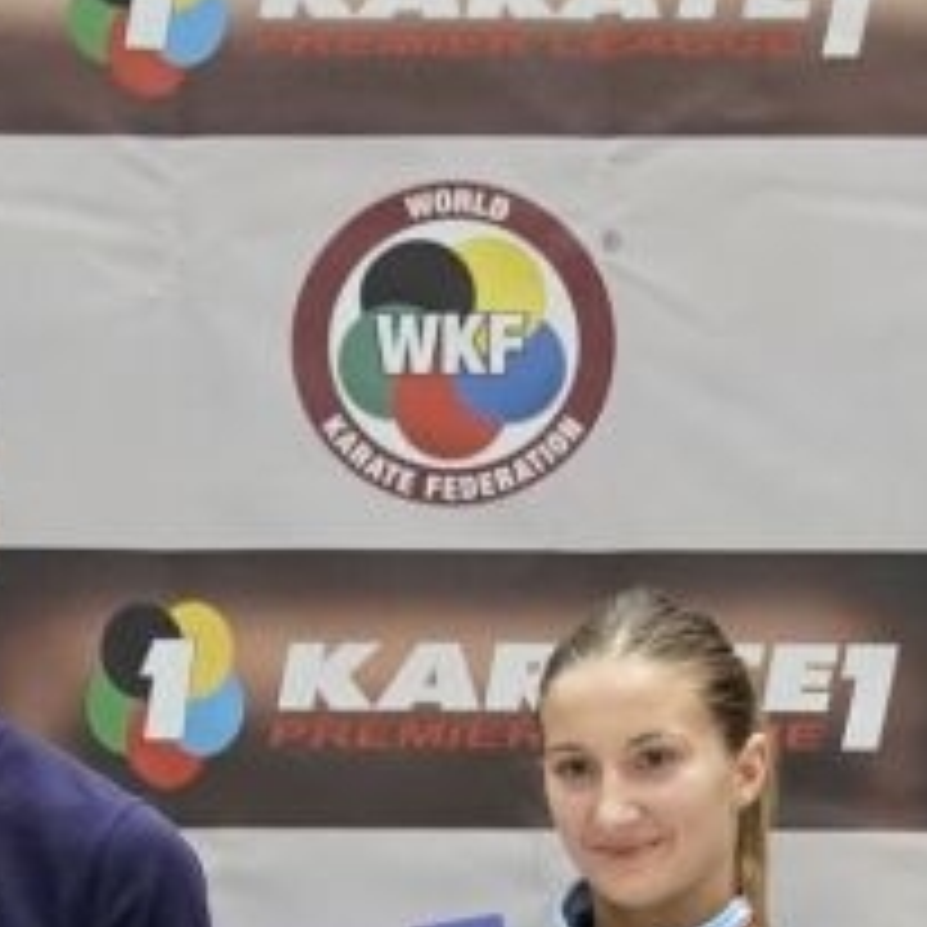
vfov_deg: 5.2
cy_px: 1562
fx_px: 10119
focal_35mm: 334
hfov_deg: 5.2
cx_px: 1570
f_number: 3.2
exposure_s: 1/125
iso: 1600
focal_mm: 45
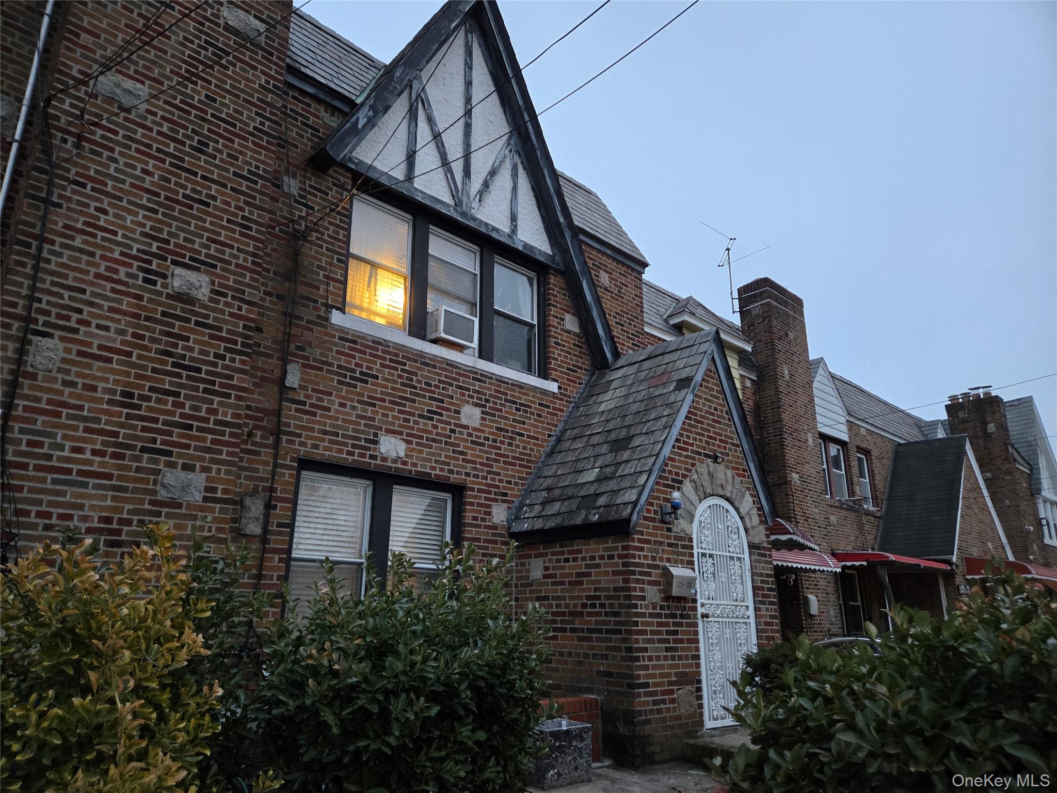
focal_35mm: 23
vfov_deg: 58.9
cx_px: 528
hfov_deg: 73.9
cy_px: 396
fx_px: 702
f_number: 1.8
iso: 1250
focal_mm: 5.4
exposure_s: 1/60
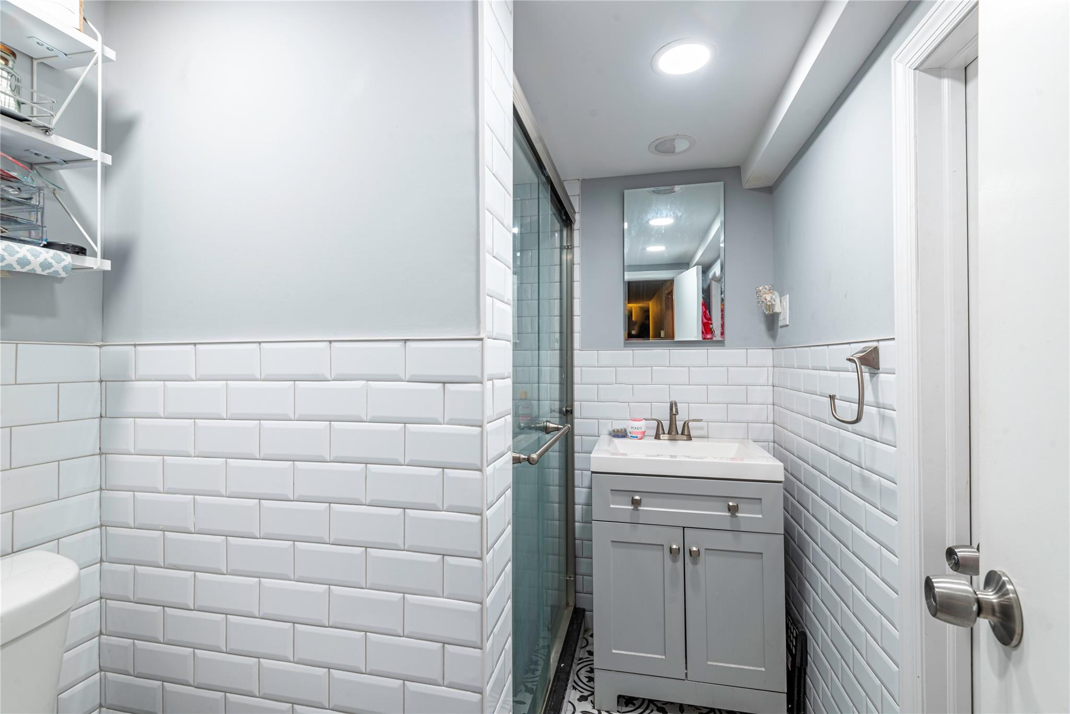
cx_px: 535
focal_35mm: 16
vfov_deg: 73.8
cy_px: 357
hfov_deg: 96.7
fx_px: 476
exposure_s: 1/15
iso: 200
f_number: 10
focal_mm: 16
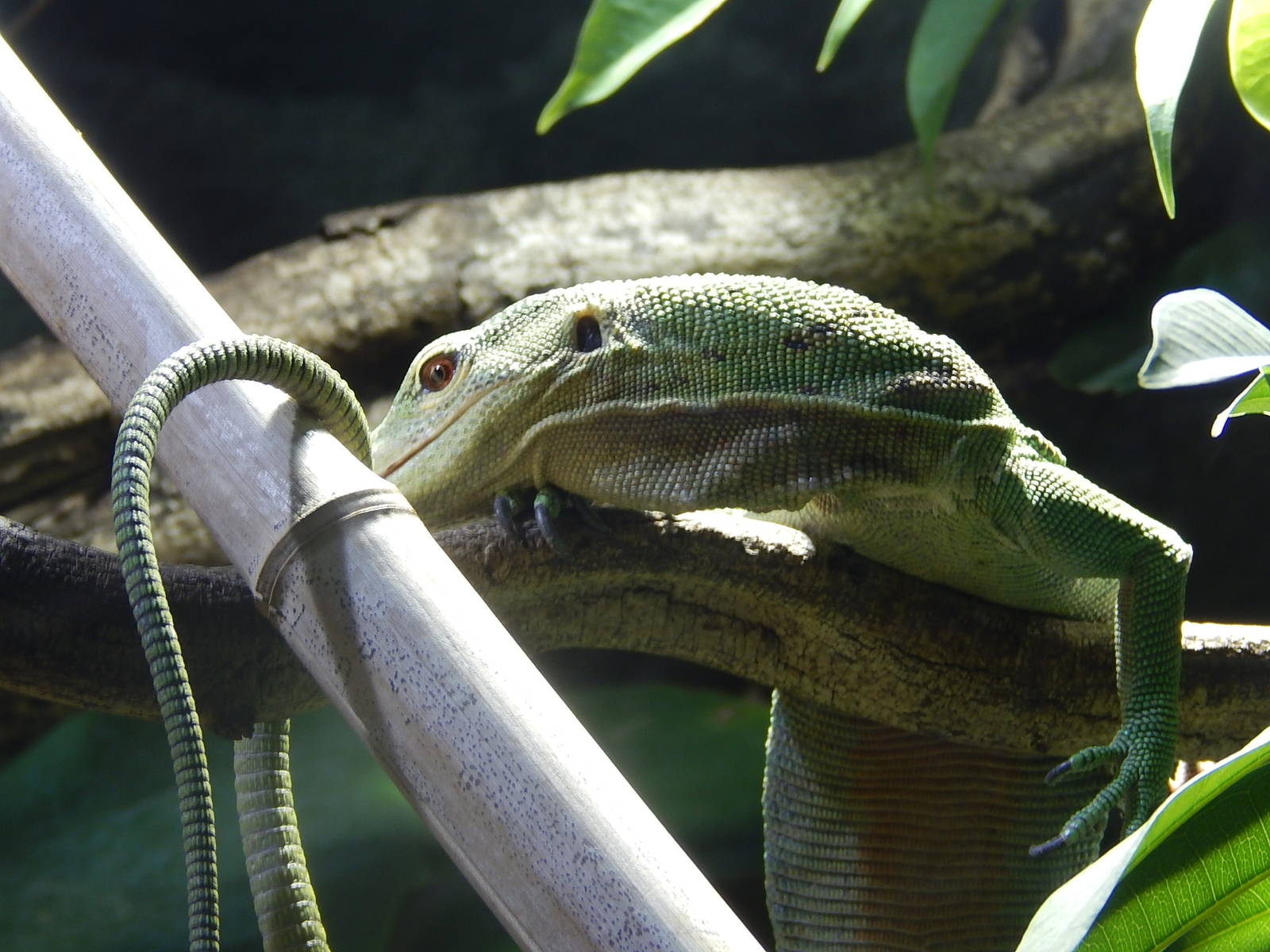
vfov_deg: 7.1
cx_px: 635
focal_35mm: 209
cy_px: 476
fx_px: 7668
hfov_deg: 9.5
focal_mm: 37.1
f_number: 5.4
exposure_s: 1/30
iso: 125
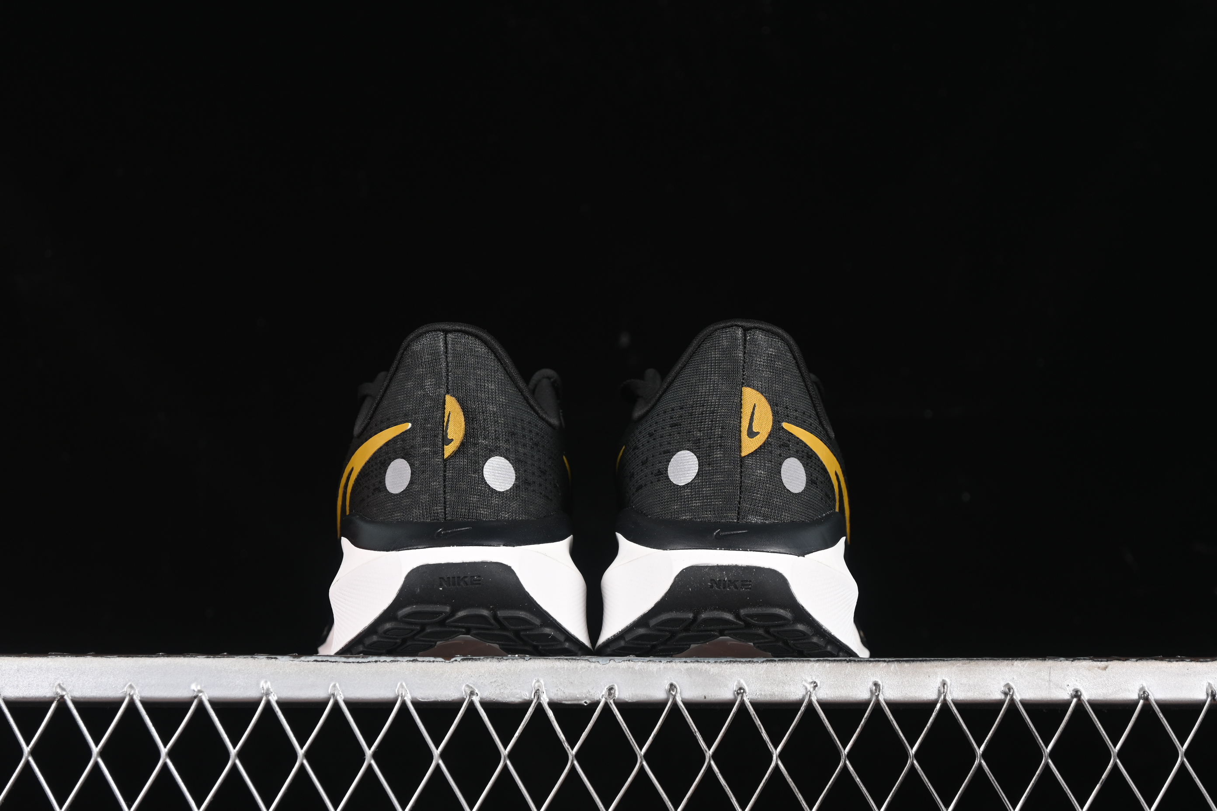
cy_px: 406
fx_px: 2535
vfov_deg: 18.2
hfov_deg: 27.0
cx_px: 608
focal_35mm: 75
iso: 160
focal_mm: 50
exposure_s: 1/50
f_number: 6.3
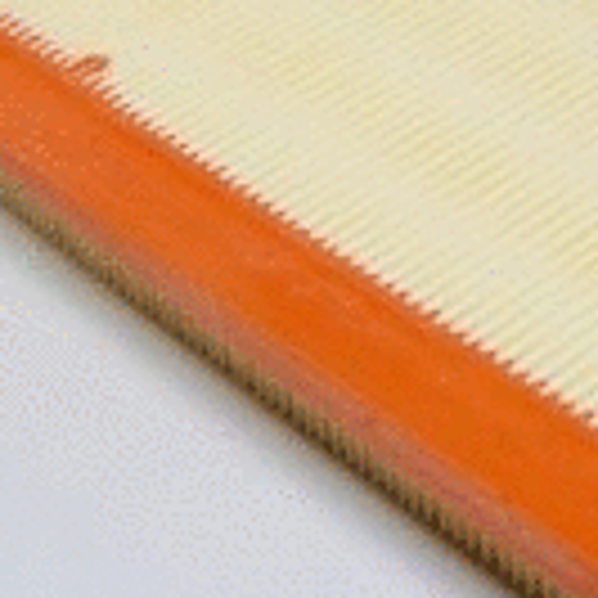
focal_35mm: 107
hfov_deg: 16.2
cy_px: 166
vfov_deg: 16.2
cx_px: 454
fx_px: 2091
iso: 80
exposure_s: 1/40
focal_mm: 6
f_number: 2.8
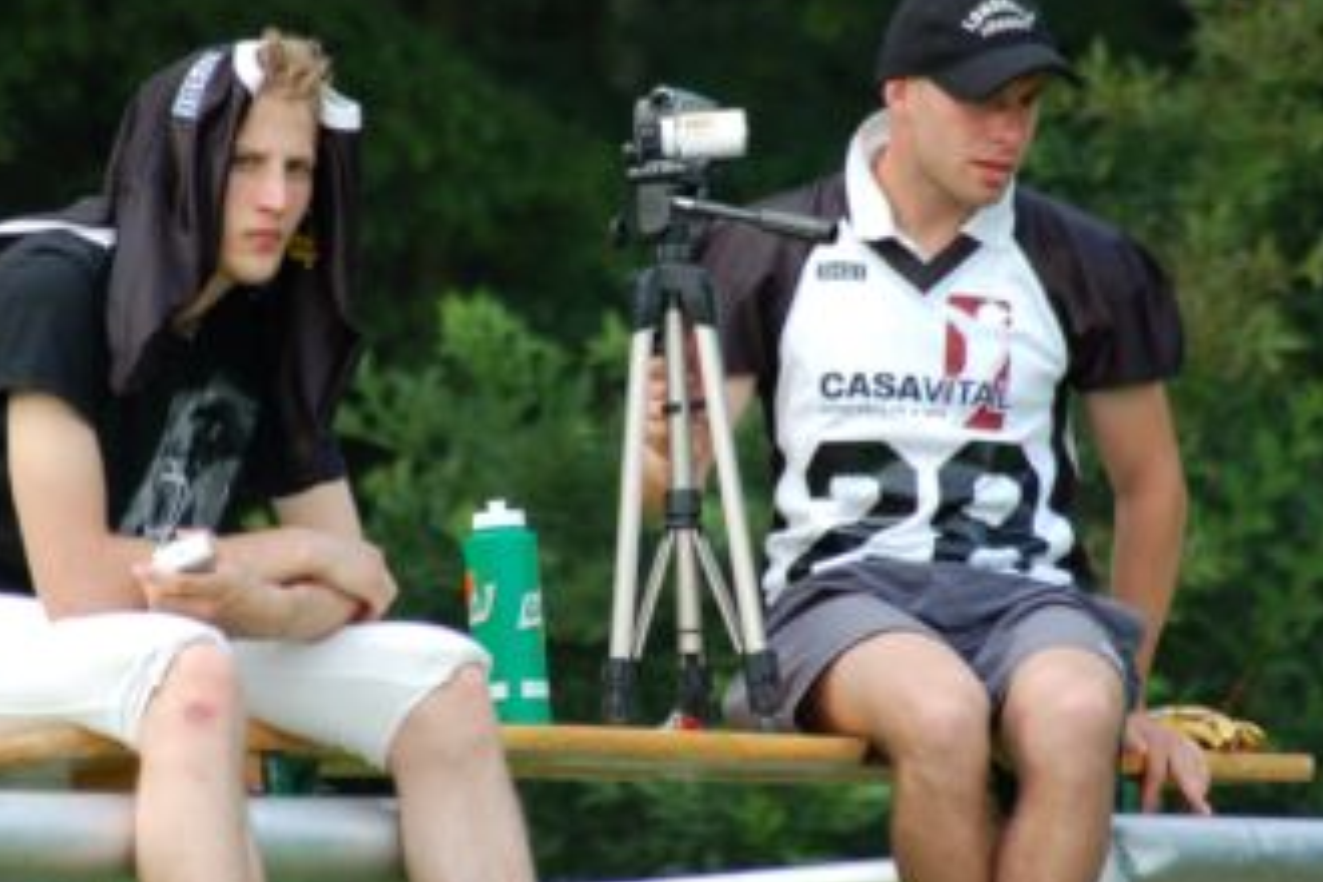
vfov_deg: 3.0
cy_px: 421
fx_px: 16610
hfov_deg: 4.6
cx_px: 547
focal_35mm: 452
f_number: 5.3
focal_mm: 220
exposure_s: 1/500
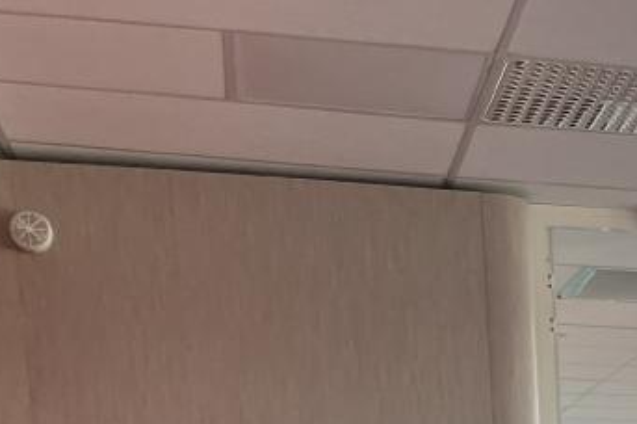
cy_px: 891
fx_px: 1785
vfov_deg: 11.9
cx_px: 923
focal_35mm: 101
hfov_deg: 18.2
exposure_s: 1/121
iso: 64
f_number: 1.6
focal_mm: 4.2
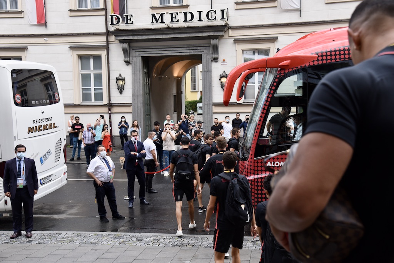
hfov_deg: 44.5
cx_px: 197
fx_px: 482
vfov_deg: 30.5
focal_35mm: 44
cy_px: 132
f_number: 6.3
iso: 1000
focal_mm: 44
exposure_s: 1/320
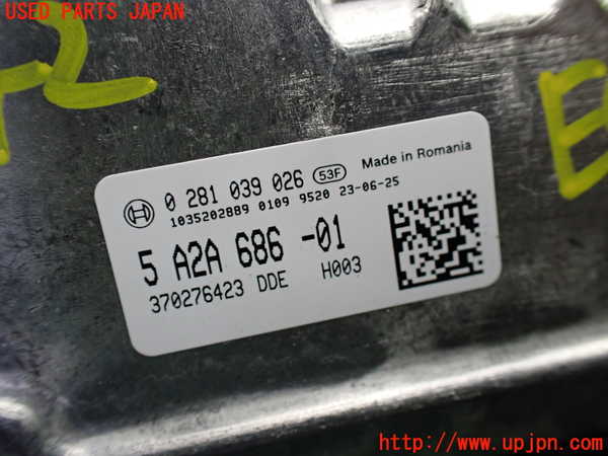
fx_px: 527
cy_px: 228
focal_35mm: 30
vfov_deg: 46.8
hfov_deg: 60.0
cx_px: 304
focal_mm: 5.4
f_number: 2.3
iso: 400
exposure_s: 1/125
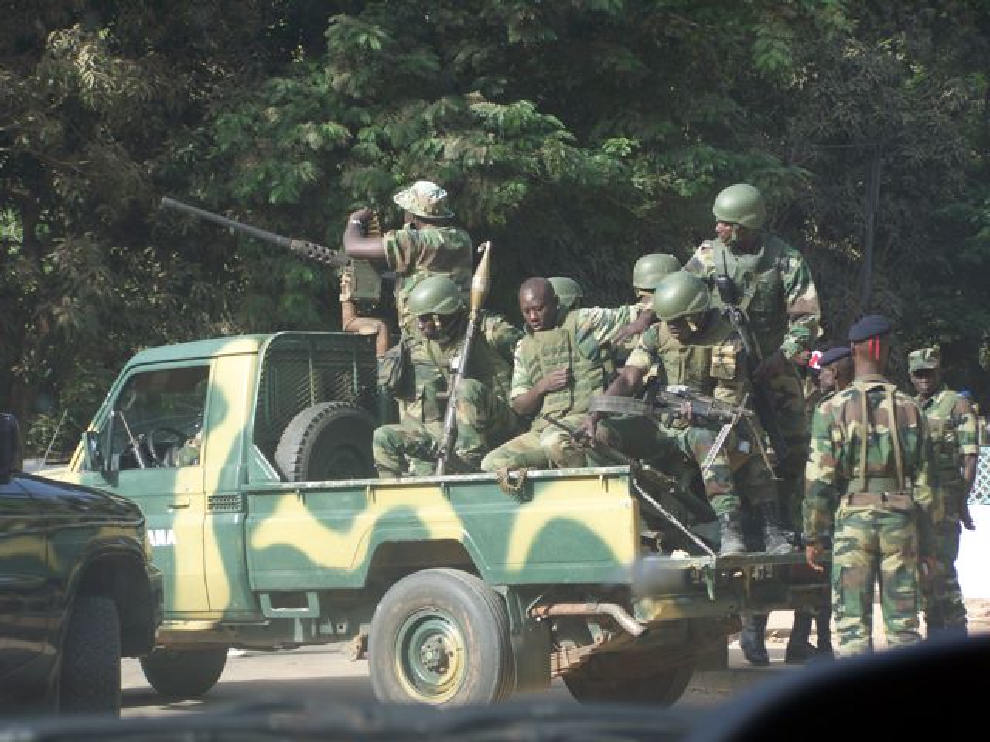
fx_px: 3175
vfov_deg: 13.3
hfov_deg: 17.7
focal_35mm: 111
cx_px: 495
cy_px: 371
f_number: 3.2
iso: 64
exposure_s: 1/200
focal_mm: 18.5
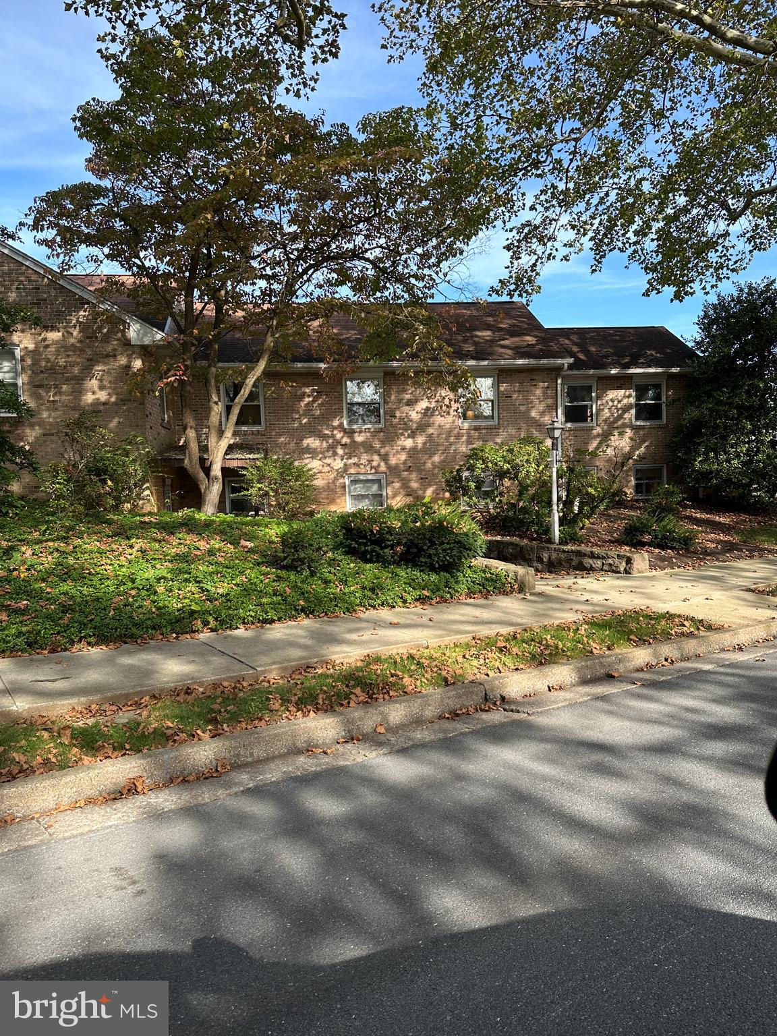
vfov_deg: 71.6
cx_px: 388
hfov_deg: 56.8
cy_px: 518
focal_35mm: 24
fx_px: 718
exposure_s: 1/989
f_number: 1.78
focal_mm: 6.86
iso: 80
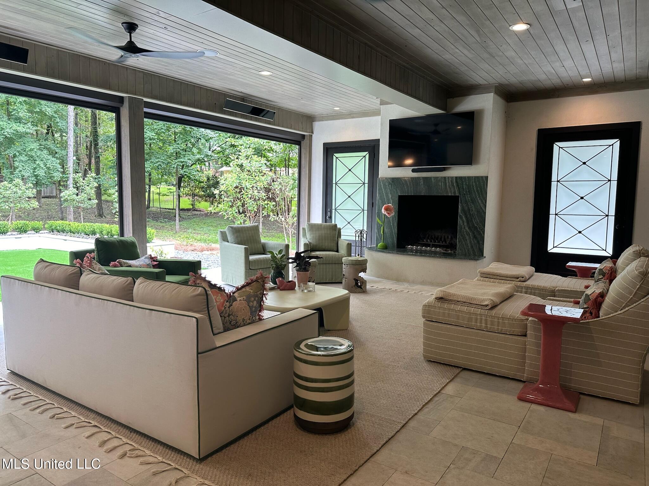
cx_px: 324
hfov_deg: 71.6
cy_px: 243
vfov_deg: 56.8
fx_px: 450
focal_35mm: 24
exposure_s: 1/120
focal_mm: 6.86
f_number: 1.78
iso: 80
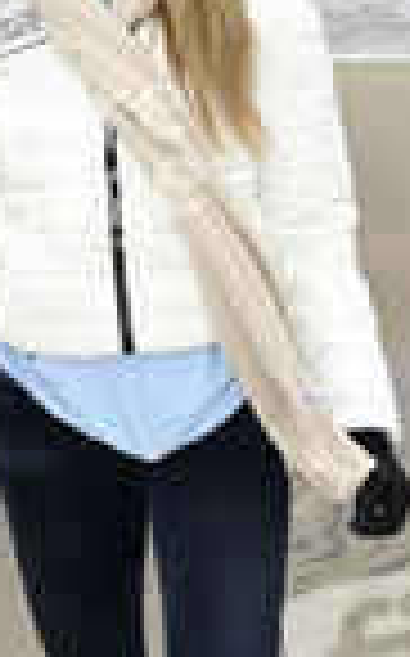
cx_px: 104
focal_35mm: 106
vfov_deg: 19.6
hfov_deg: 12.3
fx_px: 1899
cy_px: 414
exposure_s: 1/250
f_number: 11
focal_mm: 38
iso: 1000
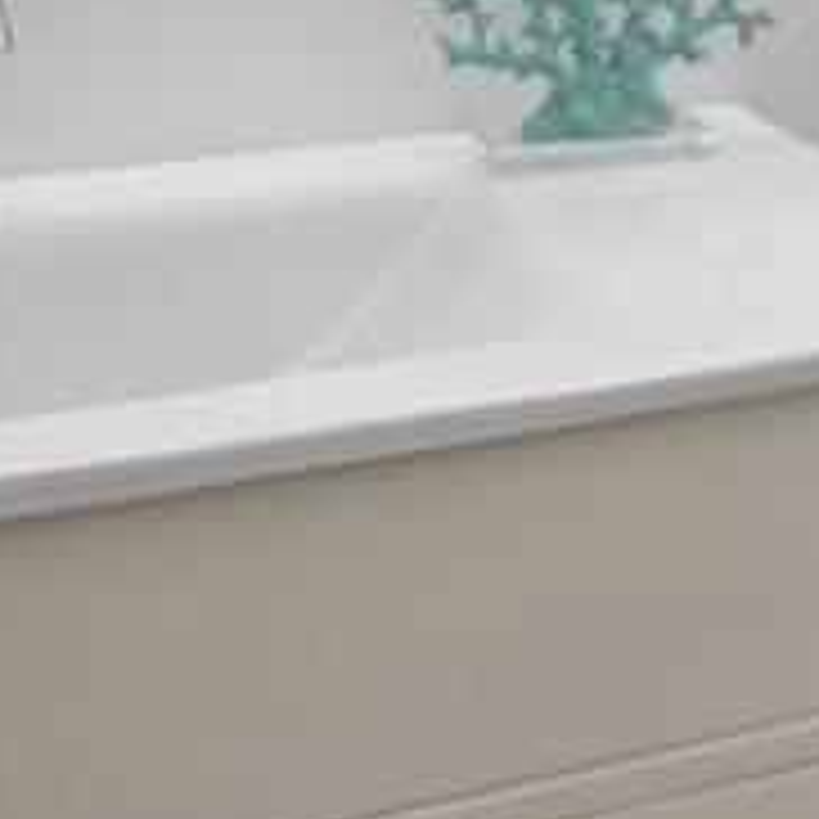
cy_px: -468
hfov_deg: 16.7
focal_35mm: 98
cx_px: 1089
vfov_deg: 16.0
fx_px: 2623
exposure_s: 1/15
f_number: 6.3
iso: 400
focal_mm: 14
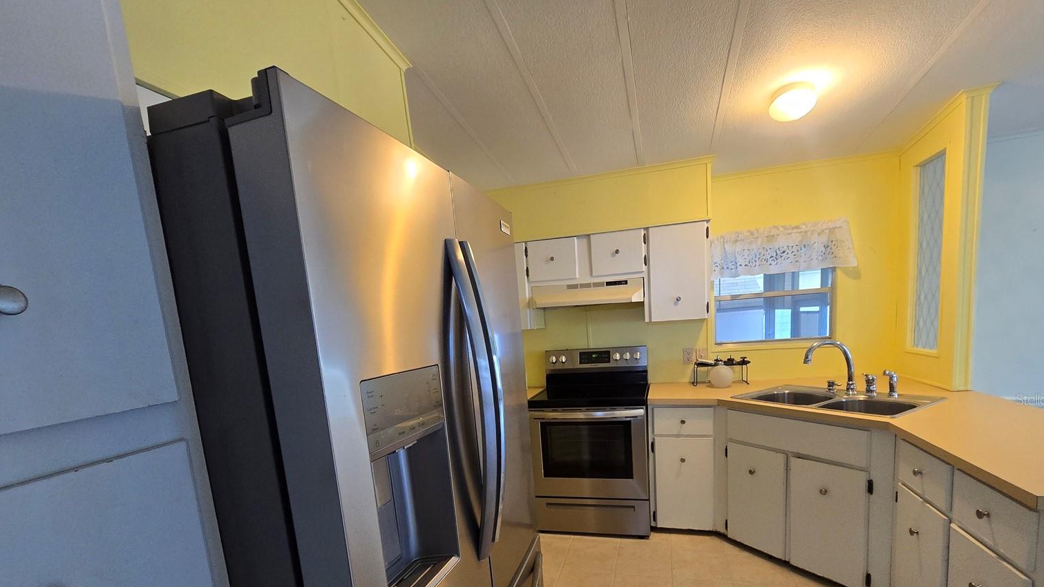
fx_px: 415
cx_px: 529
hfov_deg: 103.0
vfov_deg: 68.2
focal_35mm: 15
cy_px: 399
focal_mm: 2.2
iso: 320
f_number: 2.2
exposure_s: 1/60
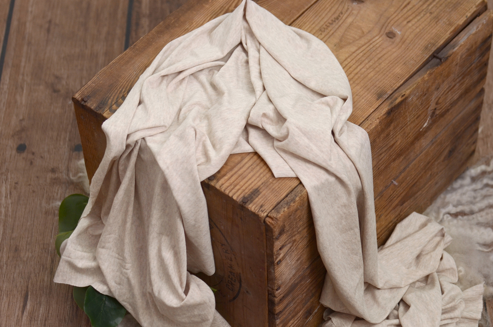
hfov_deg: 21.3
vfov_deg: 14.2
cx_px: 279
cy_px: 202
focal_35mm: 96
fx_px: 1312
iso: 200
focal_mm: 48
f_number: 4.5
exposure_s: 1/100
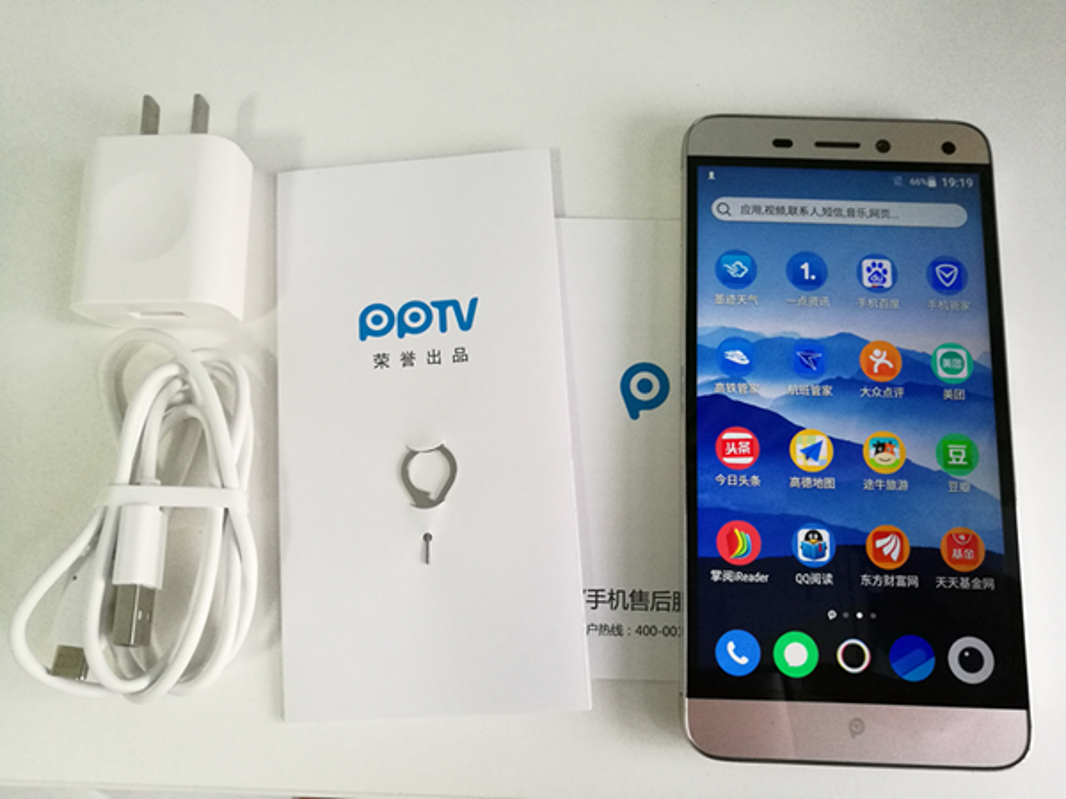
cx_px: 533
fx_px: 831
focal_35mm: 27
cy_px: 400
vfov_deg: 51.4
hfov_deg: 65.3
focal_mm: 4.5
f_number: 2.2
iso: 500
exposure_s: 1/25
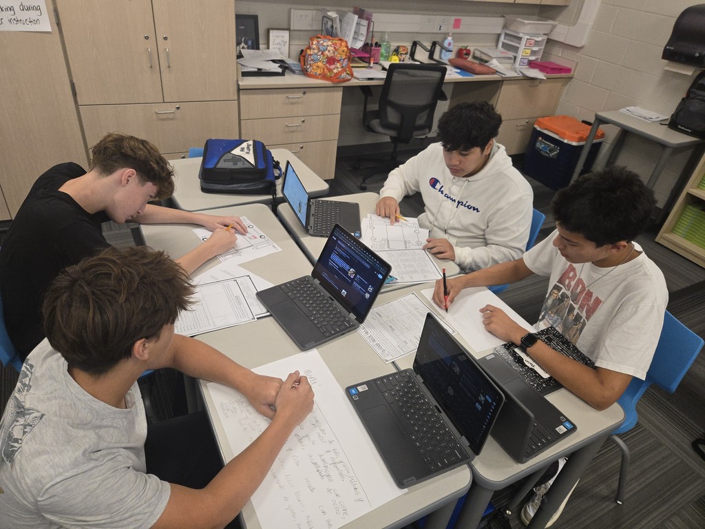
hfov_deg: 73.9
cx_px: 352
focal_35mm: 23
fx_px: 468
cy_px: 264
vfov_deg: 58.9
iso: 250
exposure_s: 1/120
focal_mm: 5.4
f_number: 1.8
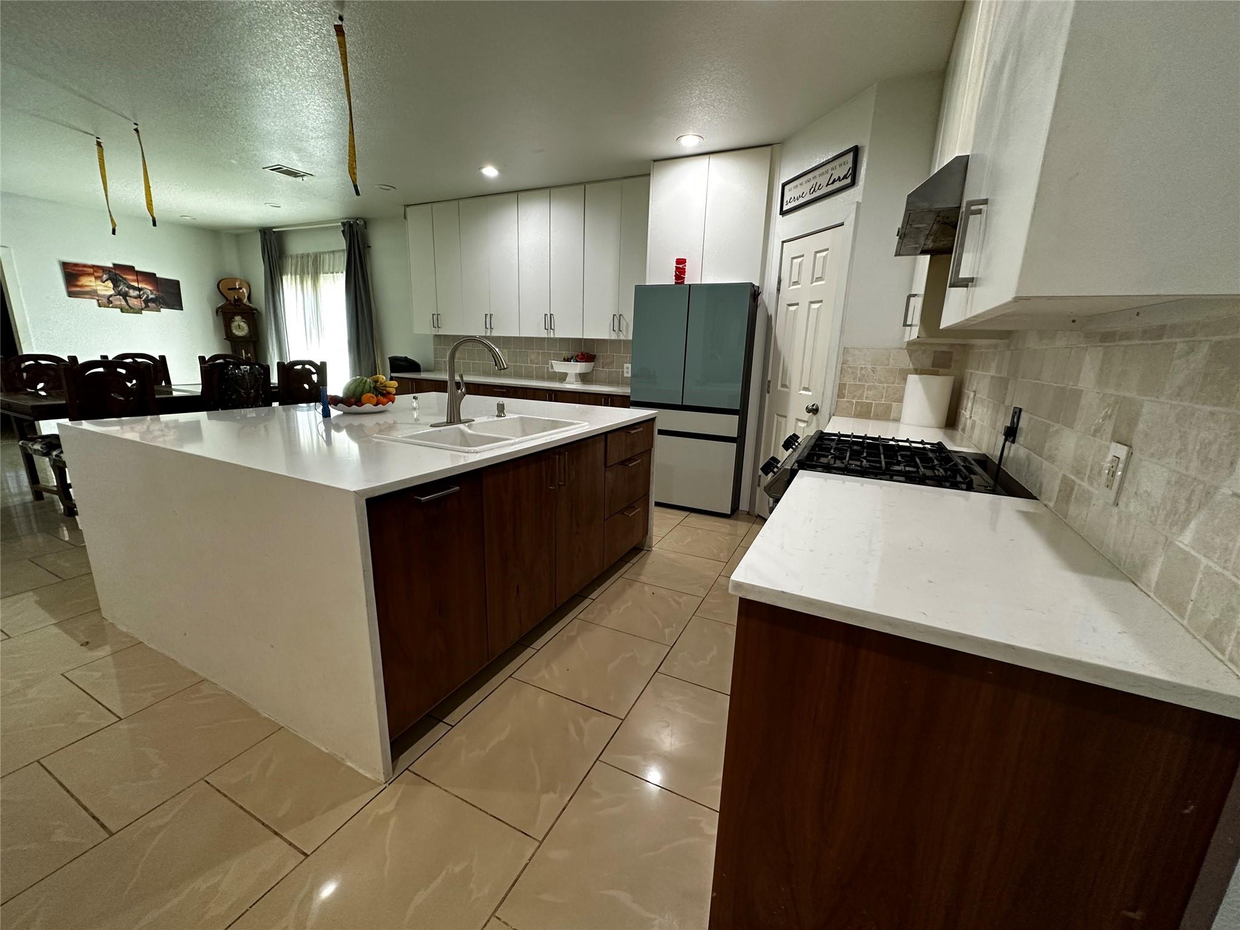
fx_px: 502
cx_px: 620
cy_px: 465
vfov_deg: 85.7
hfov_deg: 102.1
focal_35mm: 14
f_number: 2.2
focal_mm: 2.22
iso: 250
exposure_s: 1/60
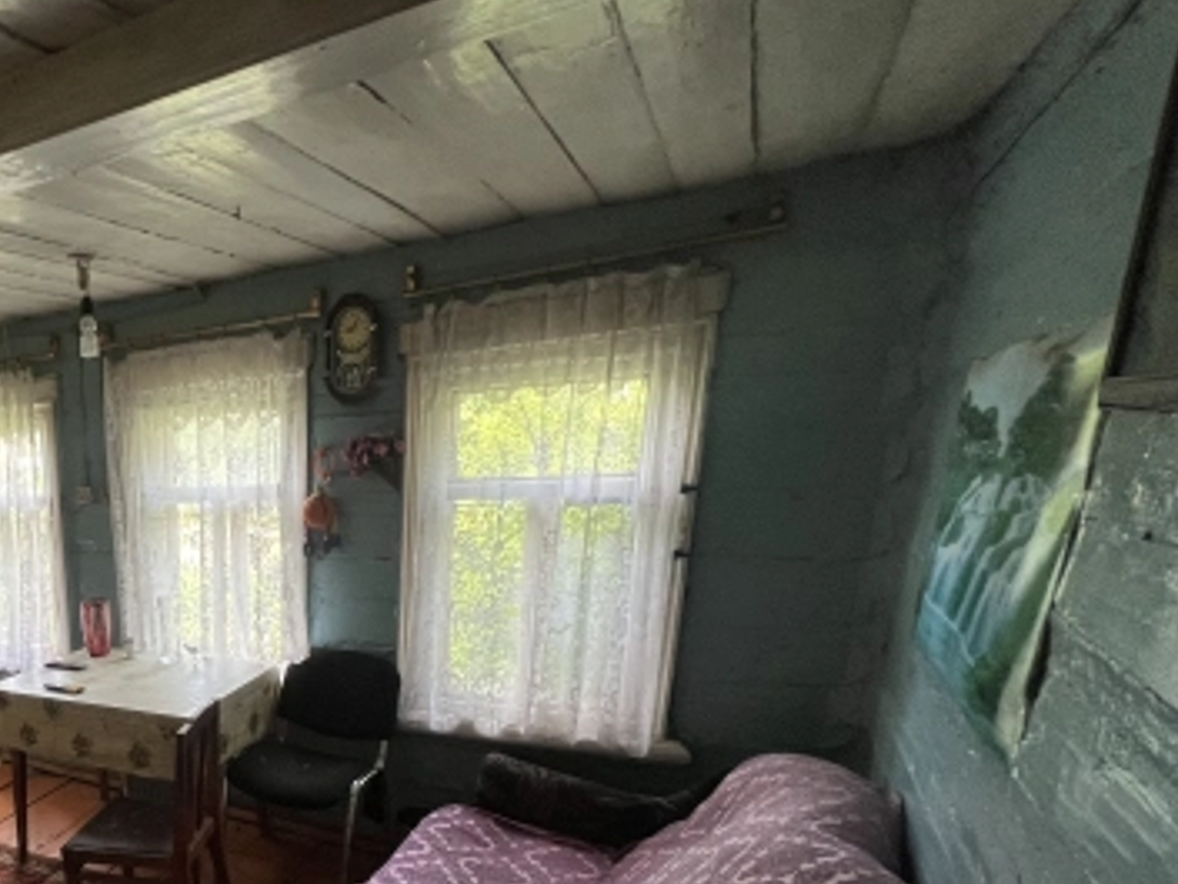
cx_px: 143
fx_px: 783
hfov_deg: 63.3
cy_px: 677
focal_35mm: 23
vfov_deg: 55.7
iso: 250
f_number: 1.8
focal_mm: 1.57
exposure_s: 1/95
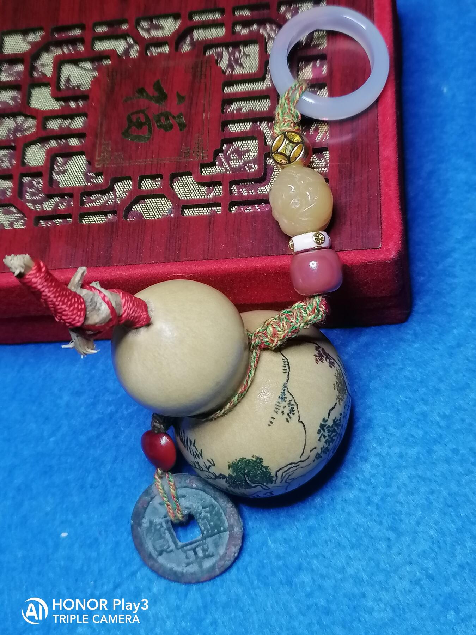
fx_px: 972
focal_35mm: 53
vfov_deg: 36.2
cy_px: 318
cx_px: 238
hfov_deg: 27.5
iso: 125
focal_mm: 5.4
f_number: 1.8
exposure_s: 1/33.3
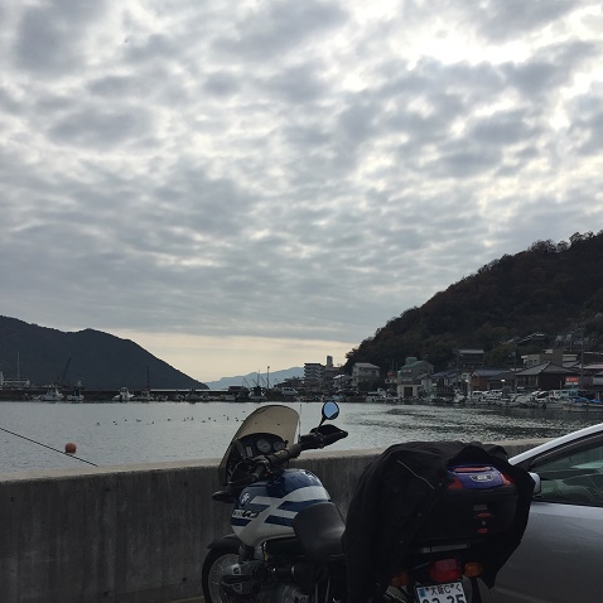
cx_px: 298
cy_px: 401
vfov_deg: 46.5
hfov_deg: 47.2
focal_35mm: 35
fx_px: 690
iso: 32
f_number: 2.2
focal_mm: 4.15
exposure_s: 1/4405
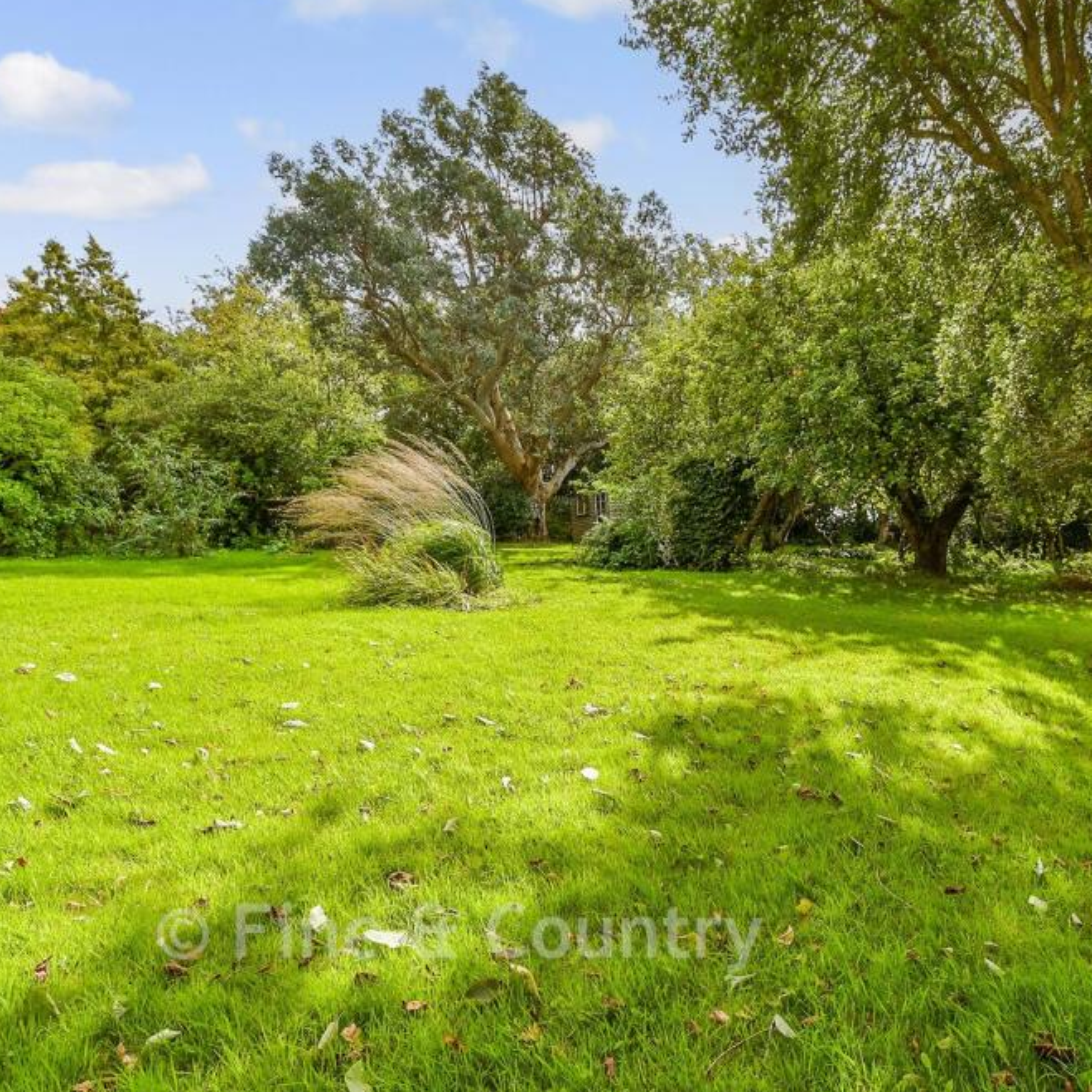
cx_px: 708
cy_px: 544
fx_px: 1178
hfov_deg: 49.1
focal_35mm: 33
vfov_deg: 49.7
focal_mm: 17
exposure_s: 1/250
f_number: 8
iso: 160
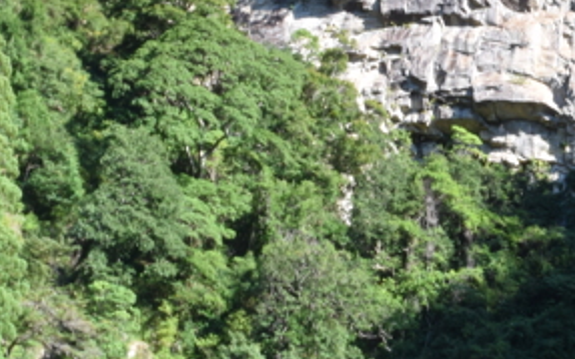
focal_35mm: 142
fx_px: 2224
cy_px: 337
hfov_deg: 14.2
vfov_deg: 9.2
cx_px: 711
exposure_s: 1/1.6
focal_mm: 26
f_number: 25
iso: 100
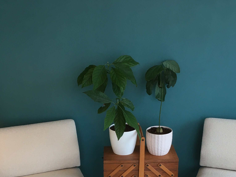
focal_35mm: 52
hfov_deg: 36.8
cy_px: 153
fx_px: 354
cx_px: 108
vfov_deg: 27.2
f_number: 2.2
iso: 50
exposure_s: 1/33
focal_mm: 4.15
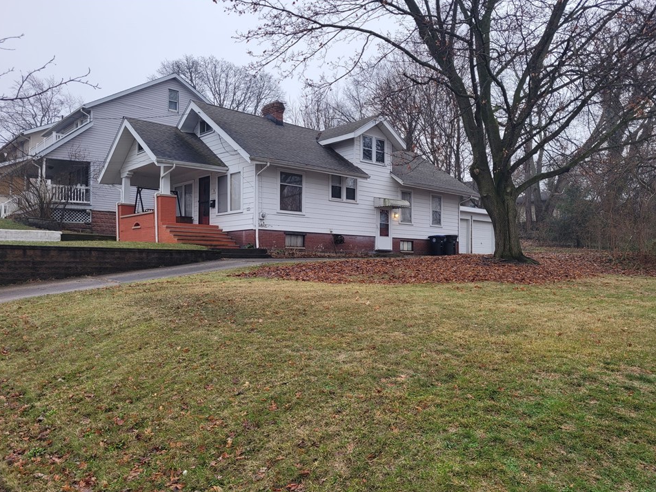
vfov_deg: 49.7
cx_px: 335
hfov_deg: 63.4
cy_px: 261
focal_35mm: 28
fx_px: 531
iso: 50
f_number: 1.8
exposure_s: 1/120
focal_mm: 5.4
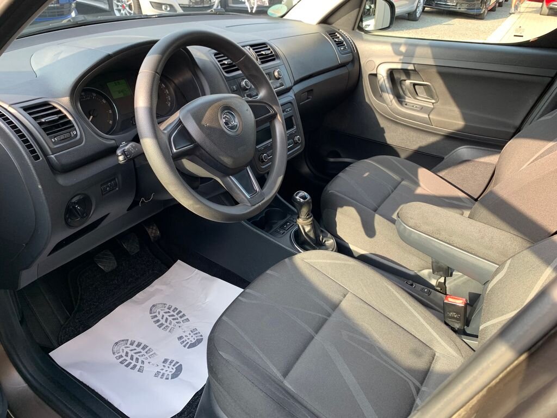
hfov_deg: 67.3
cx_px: 278
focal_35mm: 26
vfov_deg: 53.1
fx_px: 418
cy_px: 209
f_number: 1.8
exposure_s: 1/121
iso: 50
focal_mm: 4.25
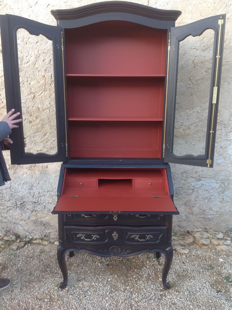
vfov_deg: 52.7
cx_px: 116
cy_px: 155
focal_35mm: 35
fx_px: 314
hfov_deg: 40.6
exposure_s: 1/30
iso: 64
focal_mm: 4.28
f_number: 2.4
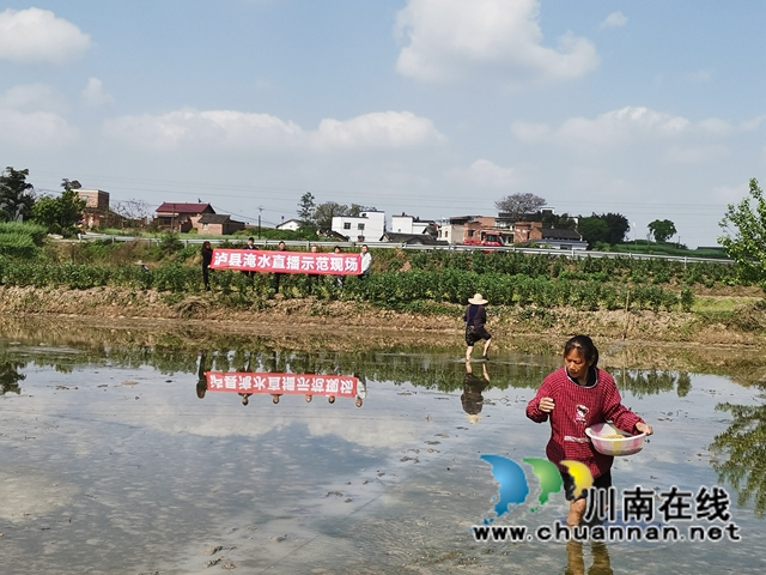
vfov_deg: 28.0
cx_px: 383
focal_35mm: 52
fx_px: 1151
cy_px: 288
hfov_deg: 36.8
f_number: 1.8
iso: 50
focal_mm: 4.75
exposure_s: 1/1484
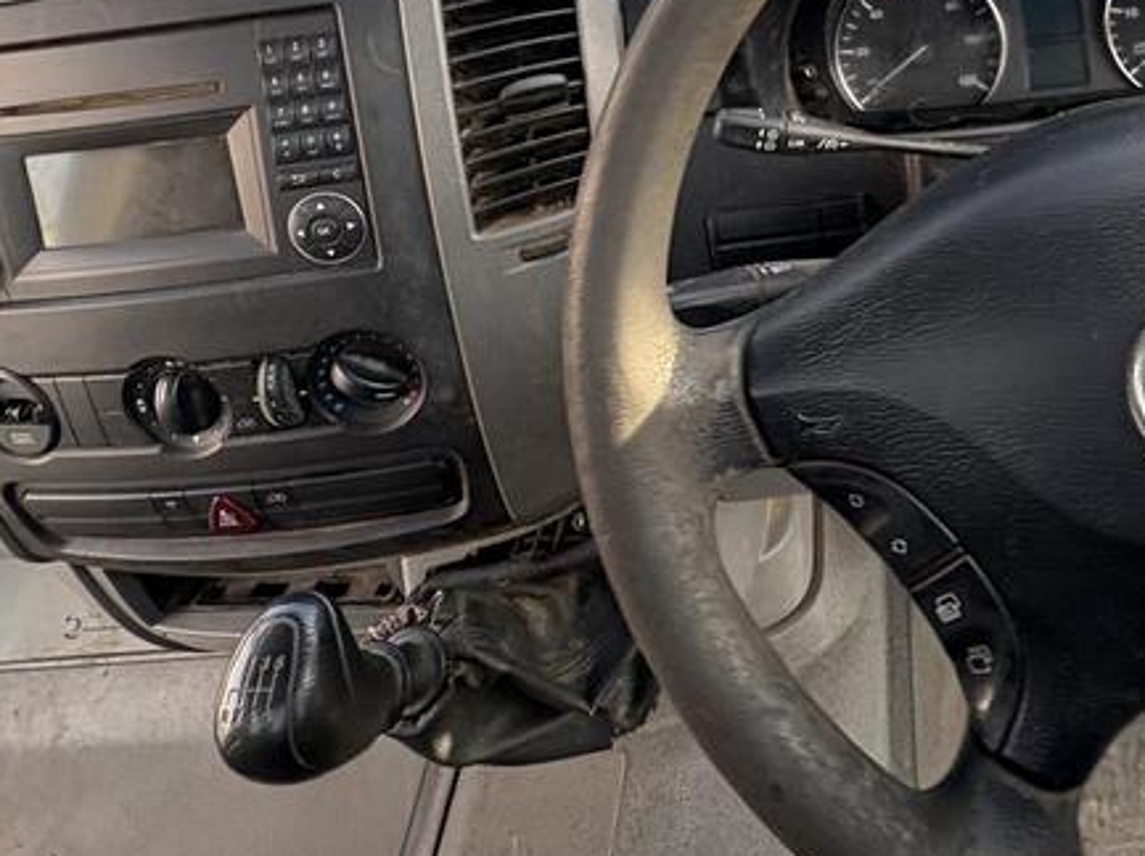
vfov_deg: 41.9
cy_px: 3
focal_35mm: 29
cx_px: 865
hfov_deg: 58.4
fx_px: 958
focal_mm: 2.22
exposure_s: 1/99
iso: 125
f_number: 2.2
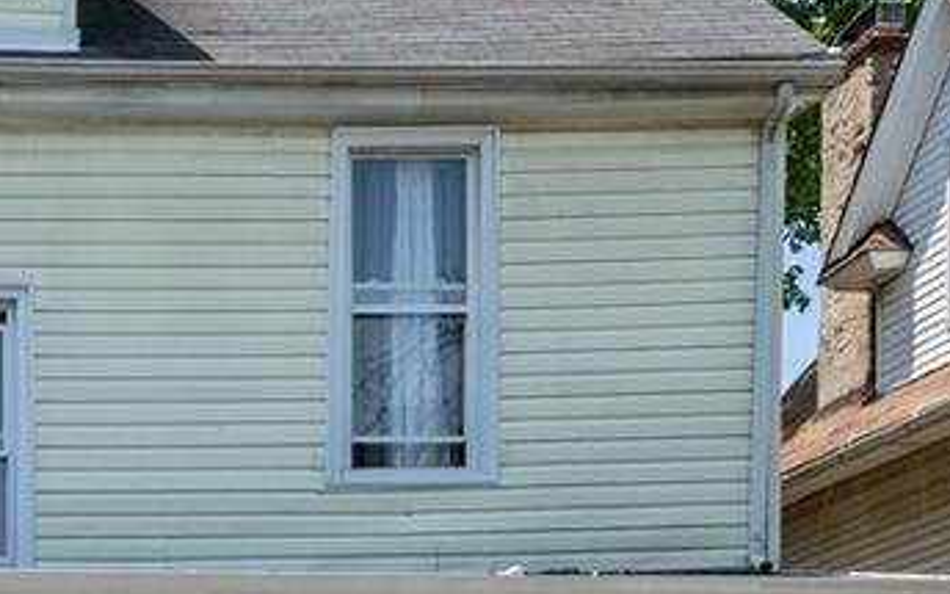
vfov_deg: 13.3
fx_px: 2279
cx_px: -91
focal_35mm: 88
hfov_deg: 22.3
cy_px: 1069
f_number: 11
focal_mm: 14.5
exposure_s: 1/200
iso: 200
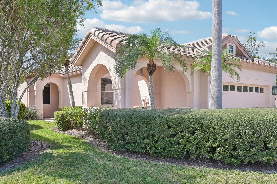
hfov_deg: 64.6
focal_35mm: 28
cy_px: 92
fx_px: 219
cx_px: 138
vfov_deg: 45.6
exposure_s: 1/400
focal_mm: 28.5
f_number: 8
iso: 400
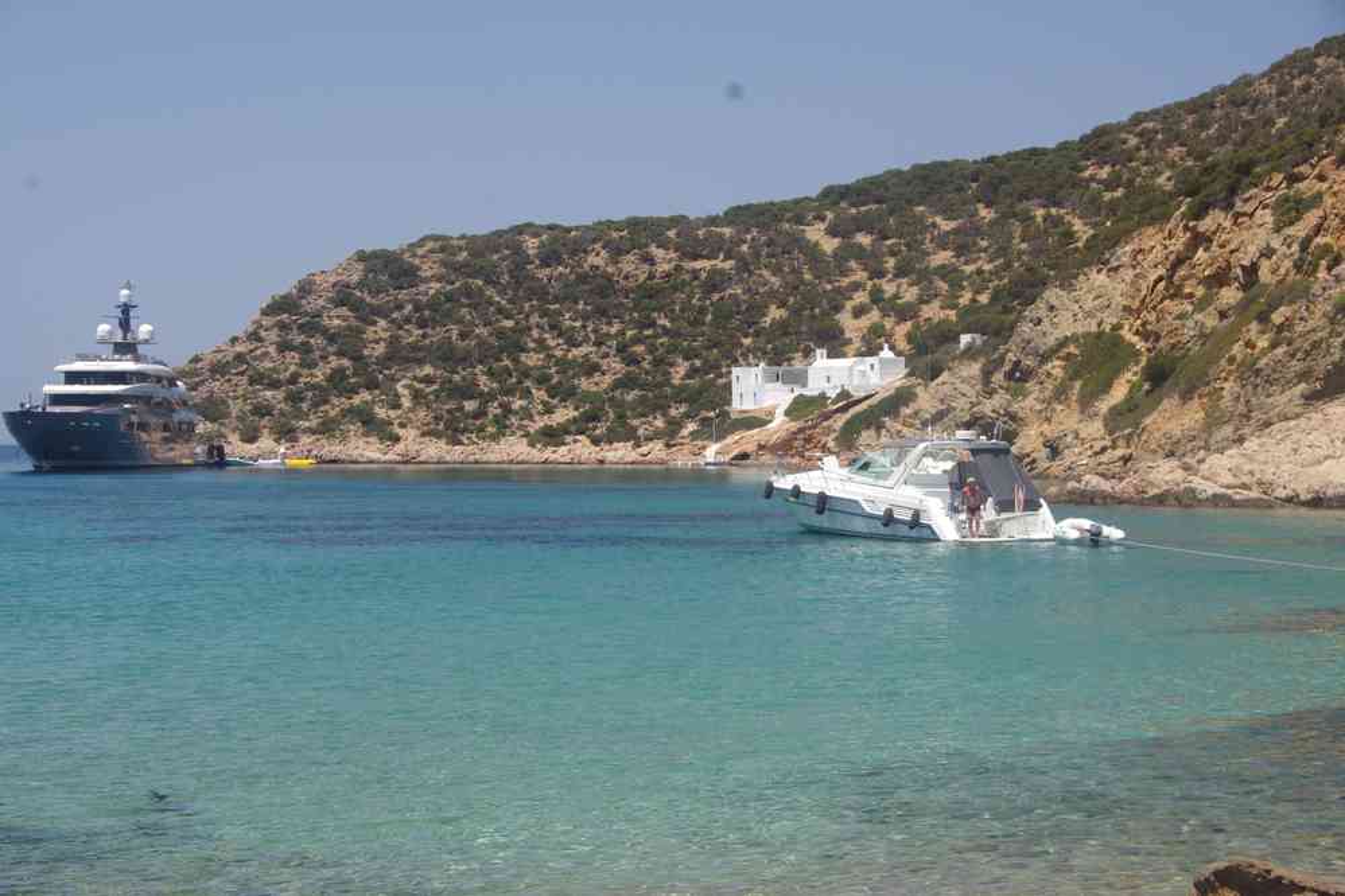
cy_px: 448
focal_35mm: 72
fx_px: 2690
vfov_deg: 18.9
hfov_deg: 28.1
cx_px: 672
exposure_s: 1/100
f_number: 11
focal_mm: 47.5
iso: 200
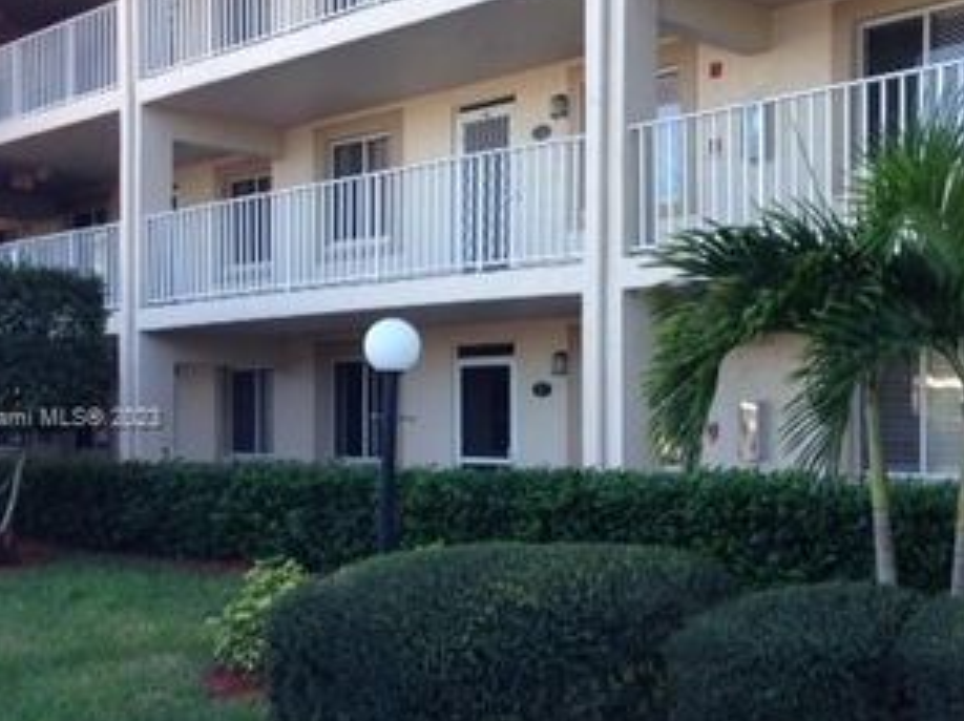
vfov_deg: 27.0
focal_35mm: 54
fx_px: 1503
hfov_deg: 35.4
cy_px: 420
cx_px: 608
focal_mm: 4.12
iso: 50
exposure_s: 1/179
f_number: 2.4
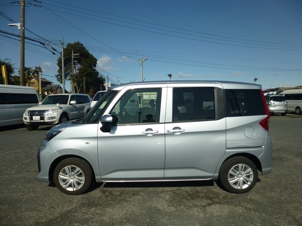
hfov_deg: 71.6
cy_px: 113
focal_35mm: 24
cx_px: 151
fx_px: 209
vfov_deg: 56.8
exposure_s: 1/500
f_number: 9
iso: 100
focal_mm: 4.3
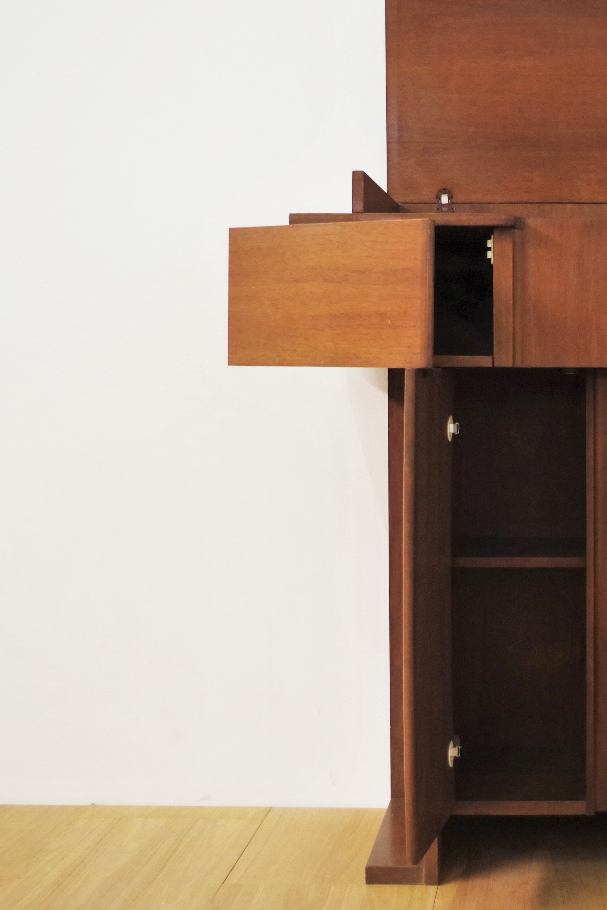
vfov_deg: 37.5
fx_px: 1340
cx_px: 625
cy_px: 406
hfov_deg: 24.2
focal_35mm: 53
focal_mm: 20
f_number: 4
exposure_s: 1/60
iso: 1600
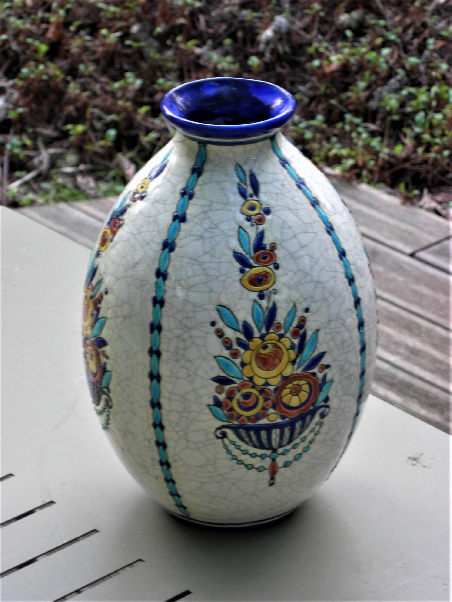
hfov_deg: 11.8
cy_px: 301
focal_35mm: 126
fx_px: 2194
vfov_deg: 15.6
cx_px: 226
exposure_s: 1/24.4
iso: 64
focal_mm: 26.3
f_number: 5.2
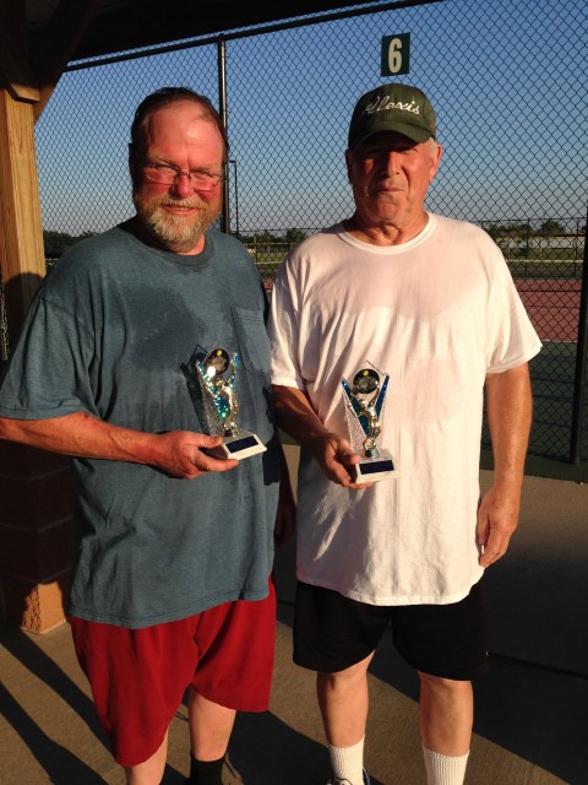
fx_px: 747
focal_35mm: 33
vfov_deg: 55.4
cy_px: 392
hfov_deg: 42.9
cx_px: 294
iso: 50
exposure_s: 1/1748
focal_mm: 4.12
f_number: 2.4
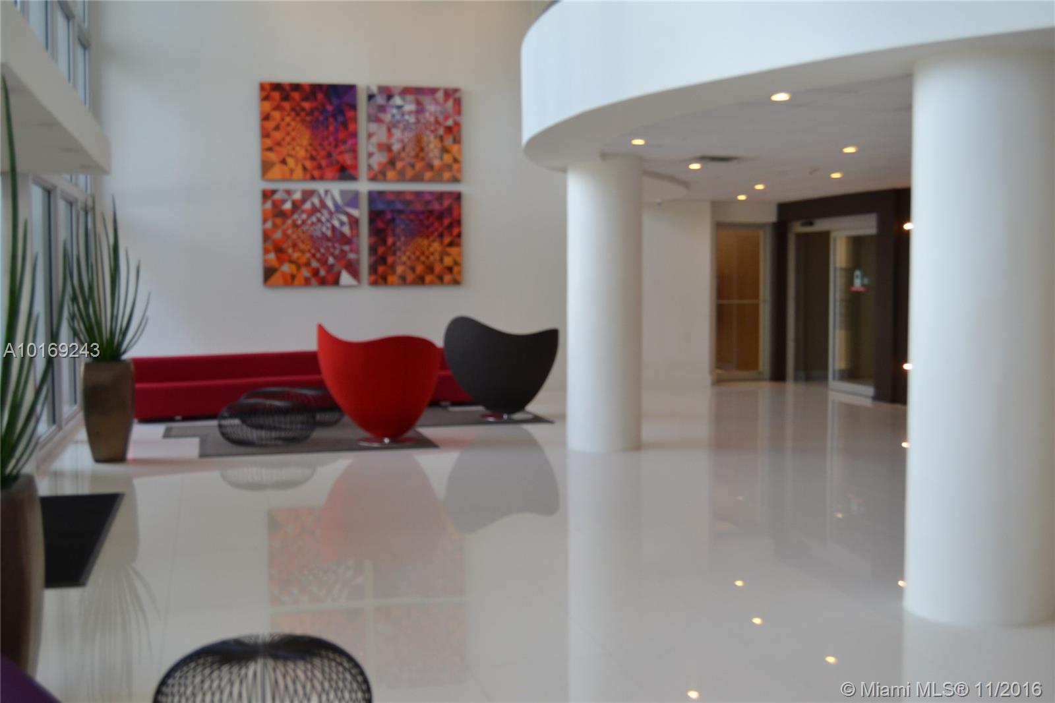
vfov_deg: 34.2
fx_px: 1143
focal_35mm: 39
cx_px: 528
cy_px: 352
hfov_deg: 49.6
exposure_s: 1/100
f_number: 5
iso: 400
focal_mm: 26
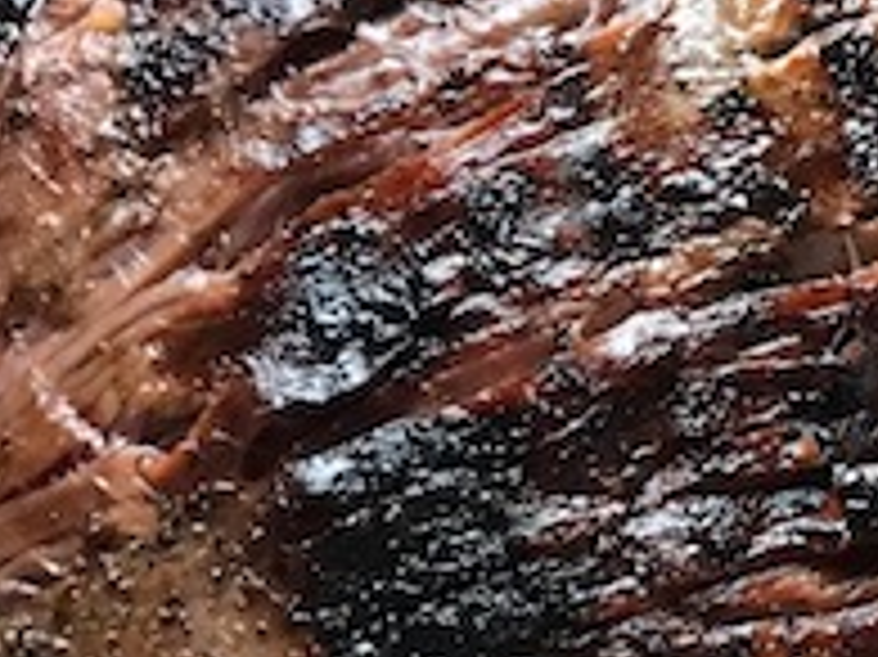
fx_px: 2915
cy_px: 482
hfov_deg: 15.4
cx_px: 1436
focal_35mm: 115
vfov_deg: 12.8
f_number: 1.8
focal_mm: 3.99
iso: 40
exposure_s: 1/30
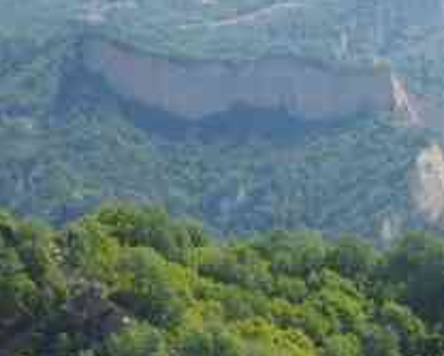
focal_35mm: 182
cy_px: 886
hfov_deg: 10.2
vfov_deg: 7.8
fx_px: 2389
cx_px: 709
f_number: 11
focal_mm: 26.9
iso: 200
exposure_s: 1/50
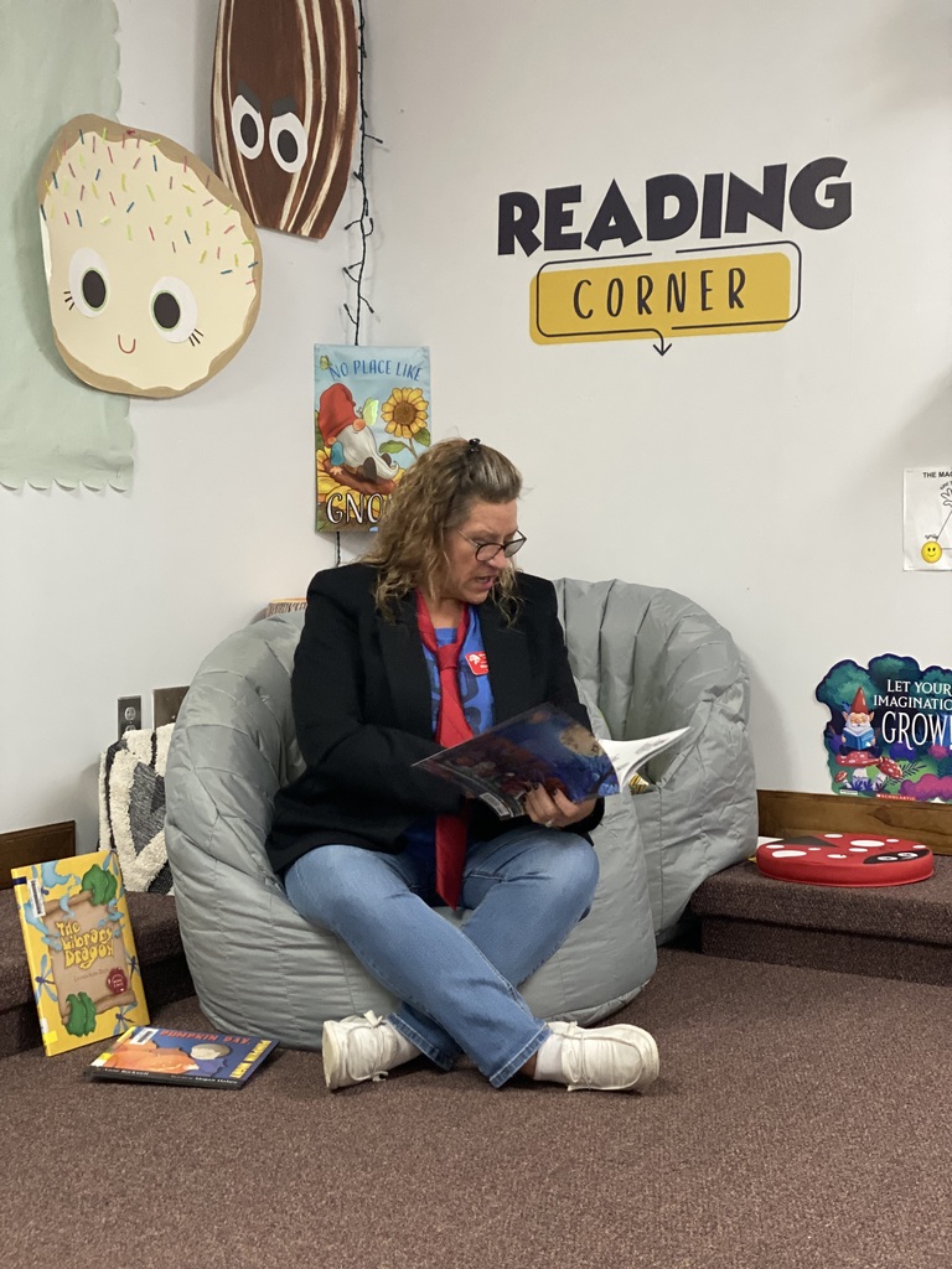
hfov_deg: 28.0
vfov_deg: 36.8
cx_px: 476
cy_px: 634
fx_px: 1907
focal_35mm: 52
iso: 400
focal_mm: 6
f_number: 2
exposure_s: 1/40
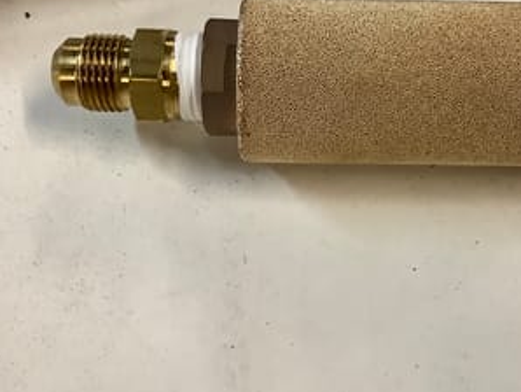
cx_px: 367
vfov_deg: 28.0
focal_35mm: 52
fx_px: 783
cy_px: 144
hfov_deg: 36.2
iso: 160
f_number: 2.4
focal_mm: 3.3
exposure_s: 1/50
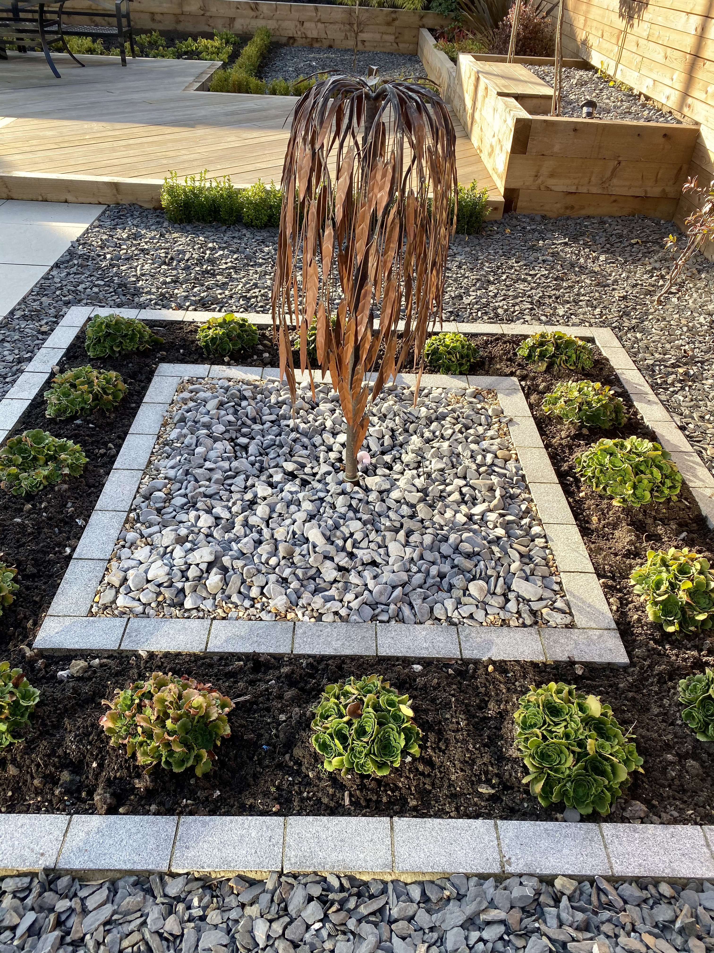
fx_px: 715
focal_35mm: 26
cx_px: 357
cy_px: 476
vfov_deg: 67.3
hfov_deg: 53.1
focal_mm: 4.25
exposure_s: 1/434
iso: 32
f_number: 1.8
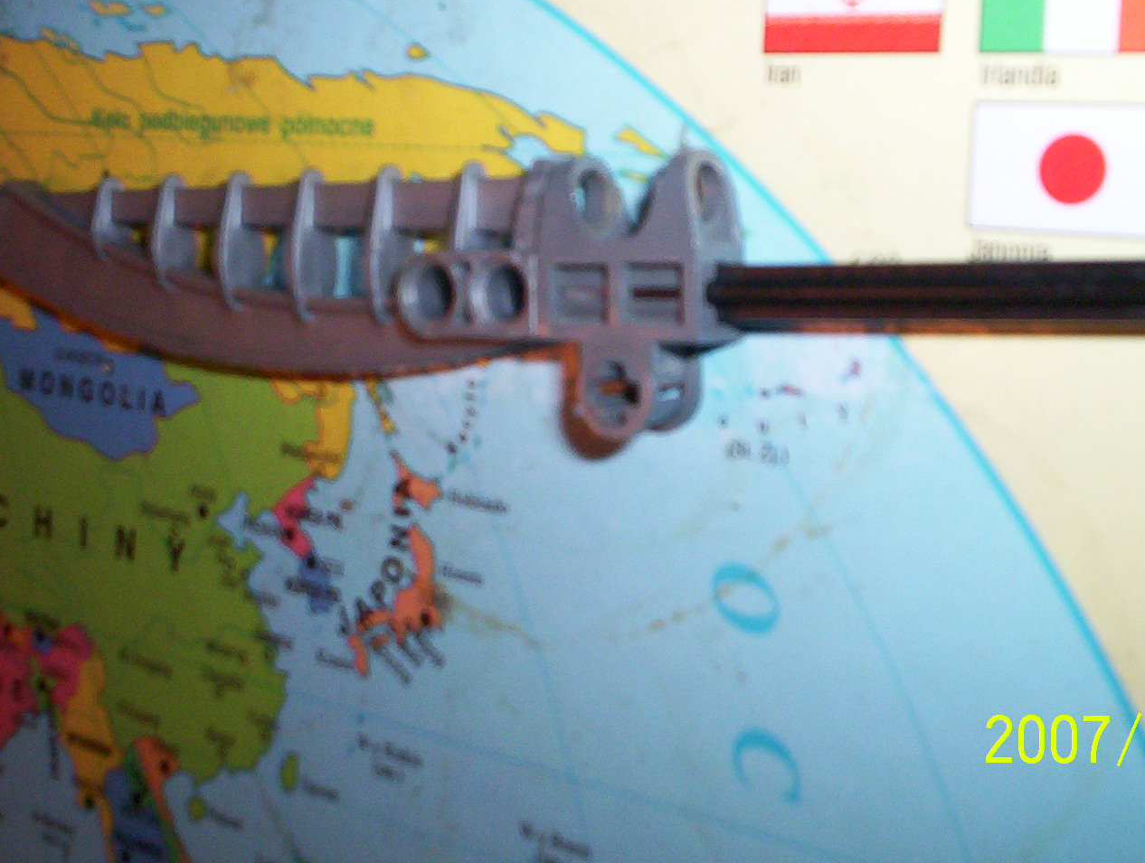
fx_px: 1624
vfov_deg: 29.7
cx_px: 644
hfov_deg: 38.8
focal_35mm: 49
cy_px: 321
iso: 140
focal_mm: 4.99
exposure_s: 1/60
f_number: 4.5
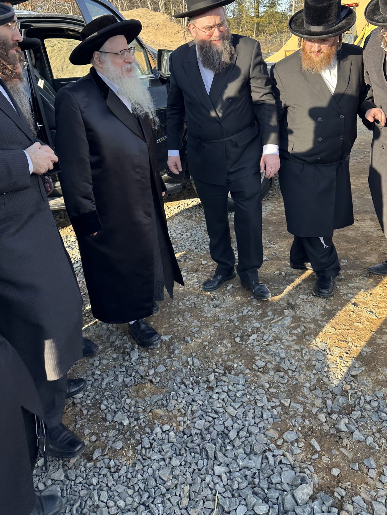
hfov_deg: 48.2
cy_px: 212
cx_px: 176
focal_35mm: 29
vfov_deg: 61.2
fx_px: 432
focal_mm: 6.86
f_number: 1.78
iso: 80
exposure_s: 1/822
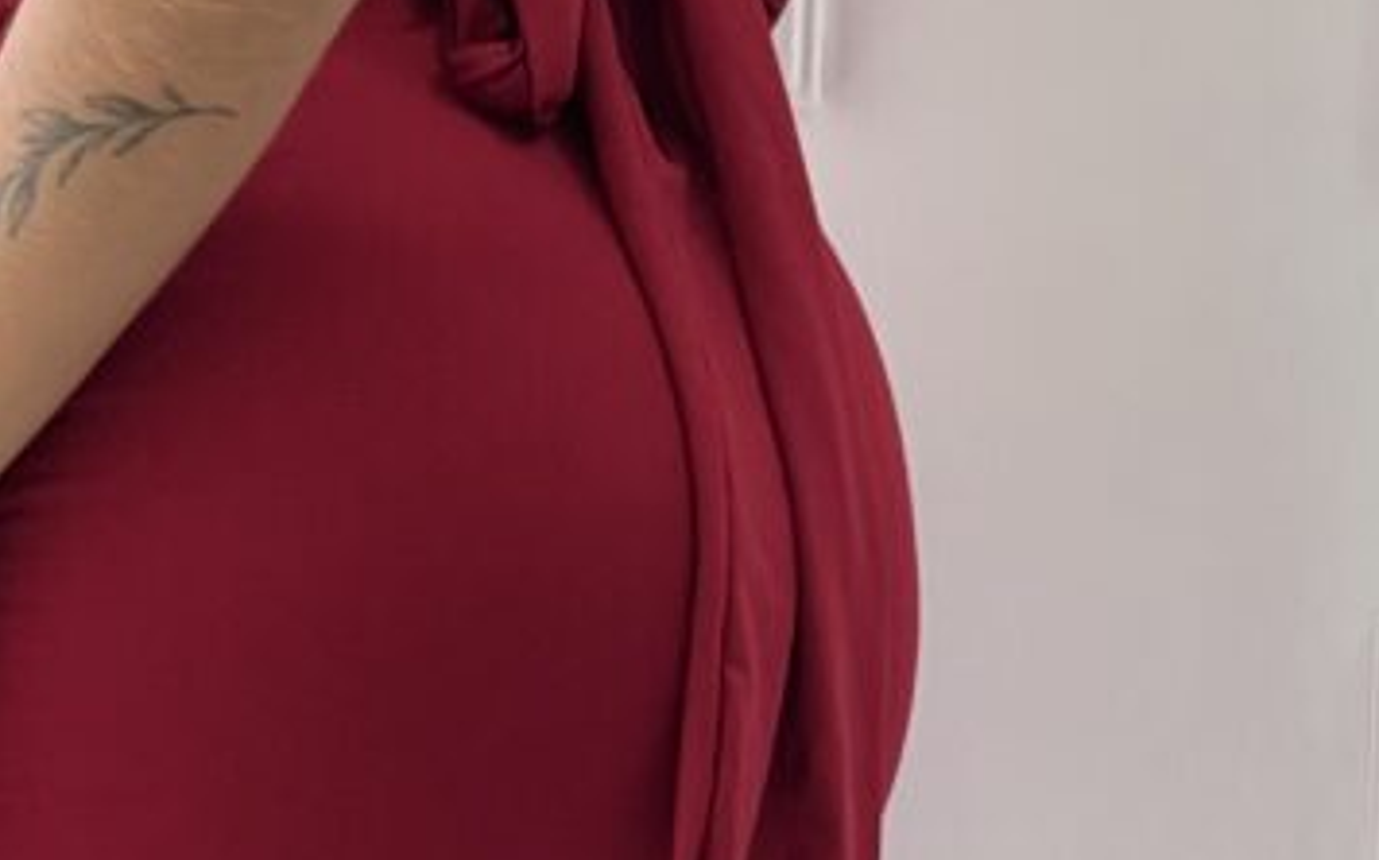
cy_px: -509
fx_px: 8038
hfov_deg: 9.8
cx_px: 418
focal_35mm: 214
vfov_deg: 6.0
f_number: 2.8
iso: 125
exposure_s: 1/120
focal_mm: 9
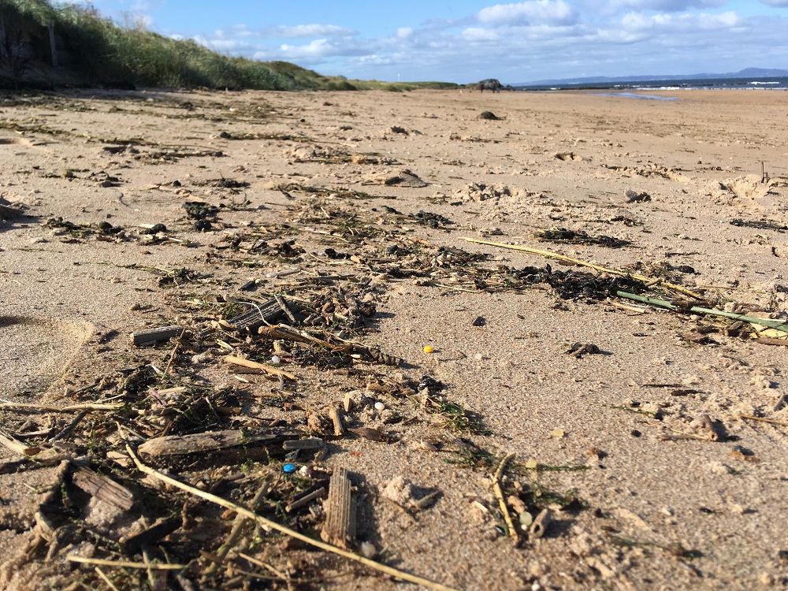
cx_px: 394
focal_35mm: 29
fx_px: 660
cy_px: 296
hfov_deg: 61.7
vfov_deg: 48.2
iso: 25
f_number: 2.2
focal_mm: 4.15
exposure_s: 1/1425
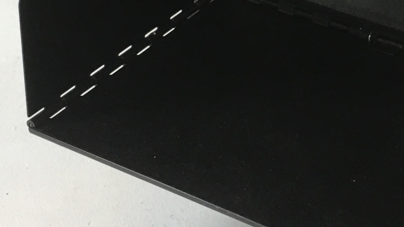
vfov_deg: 12.0
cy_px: 23
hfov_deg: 21.2
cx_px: 310
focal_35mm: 100
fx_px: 1071
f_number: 2.2
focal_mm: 4.15
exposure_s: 1/15
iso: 32
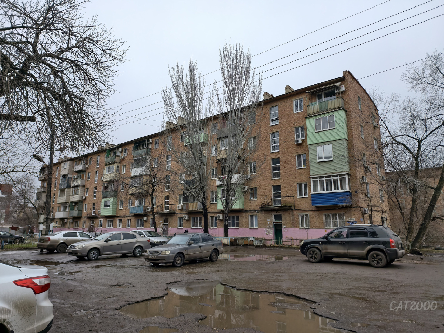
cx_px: 222
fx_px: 295
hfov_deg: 73.9
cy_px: 166
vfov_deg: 58.9
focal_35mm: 23
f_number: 1.57
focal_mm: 6.54
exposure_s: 1/1980
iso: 72
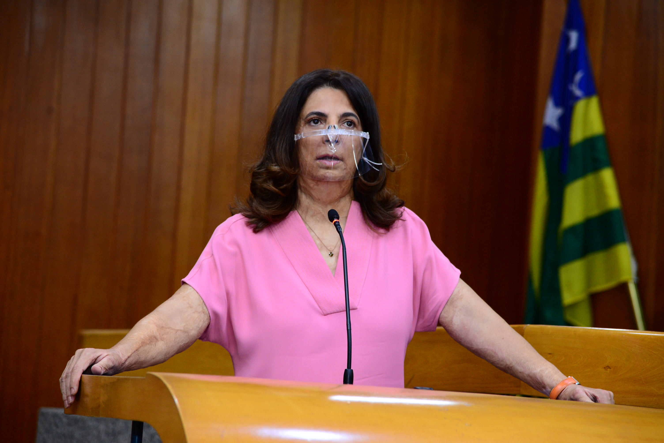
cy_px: 222
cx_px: 332
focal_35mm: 120
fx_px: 2214
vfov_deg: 11.4
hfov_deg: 17.1
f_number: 4.5
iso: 1600
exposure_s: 1/60
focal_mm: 120
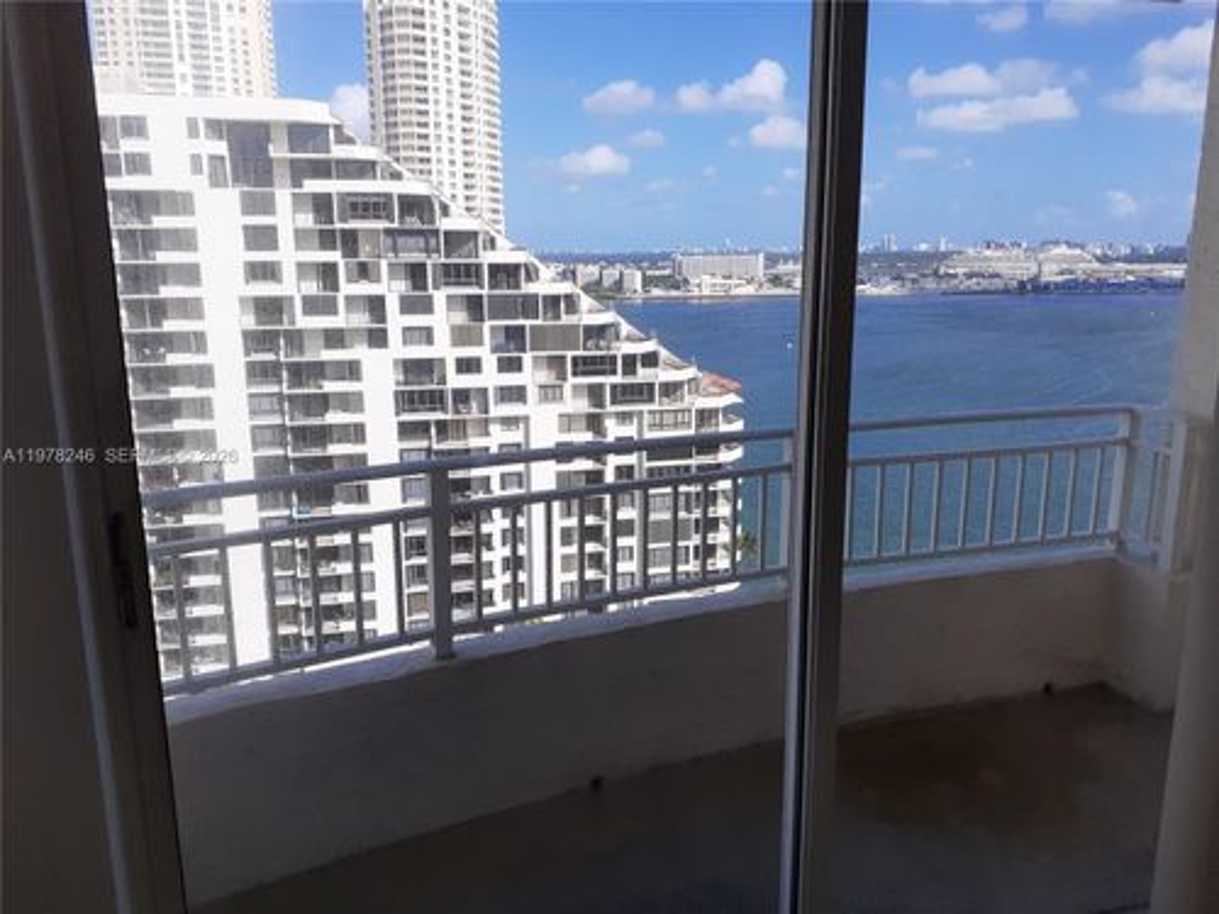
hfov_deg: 65.3
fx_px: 951
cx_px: 610
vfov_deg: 51.4
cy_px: 457
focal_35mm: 27
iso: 40
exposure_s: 1/1339
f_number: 1.9
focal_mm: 3.6
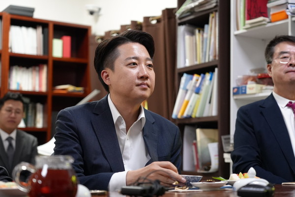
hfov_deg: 30.5
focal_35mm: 66
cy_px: 98
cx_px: 148
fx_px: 541
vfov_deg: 20.6
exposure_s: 1/160
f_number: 4
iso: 5000
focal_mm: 66
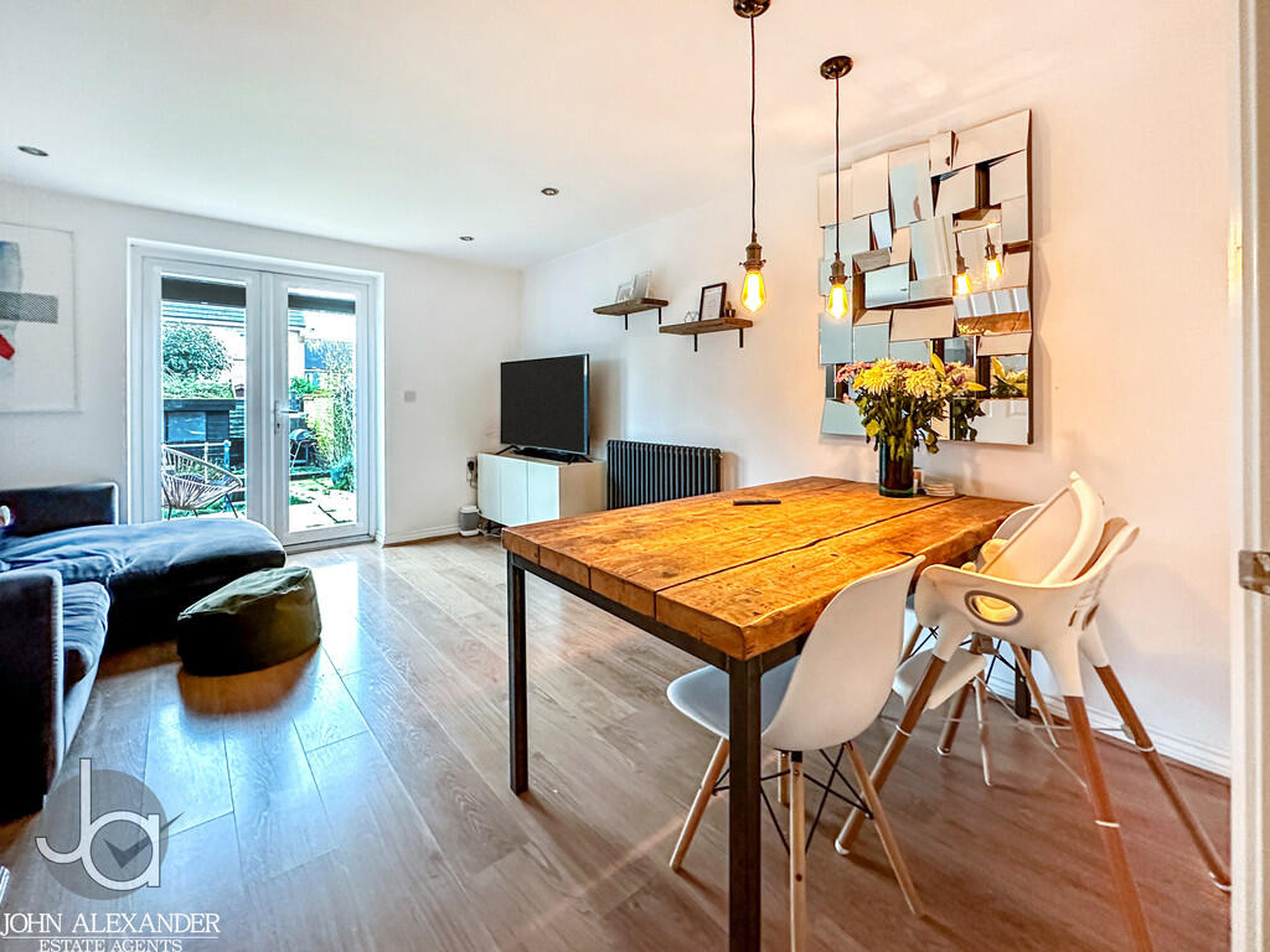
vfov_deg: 85.7
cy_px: 476
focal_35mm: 14
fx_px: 514
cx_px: 635
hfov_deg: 102.1
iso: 1000
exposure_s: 1/60
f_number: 2.2
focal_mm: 2.22
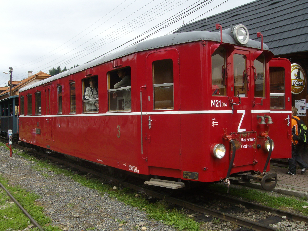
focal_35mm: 36
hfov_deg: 51.4
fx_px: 320
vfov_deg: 39.7
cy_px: 116
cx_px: 154
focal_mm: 6
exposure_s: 1/250
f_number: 4.8
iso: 80
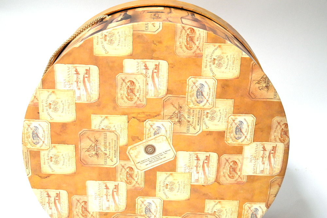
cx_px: 164
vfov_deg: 28.0
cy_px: 109
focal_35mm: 48
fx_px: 436
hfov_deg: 41.1
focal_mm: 32
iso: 500
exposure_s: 1/60
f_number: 4.8
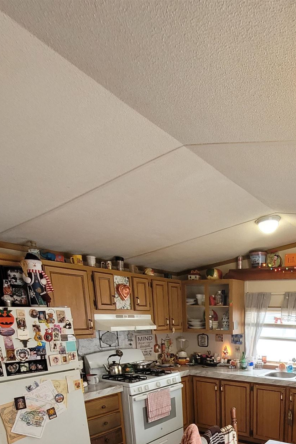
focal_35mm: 25
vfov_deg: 59.3
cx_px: 254
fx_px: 308
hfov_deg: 47.3
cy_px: 410
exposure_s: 1/60
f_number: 2.2
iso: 160
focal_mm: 1.74
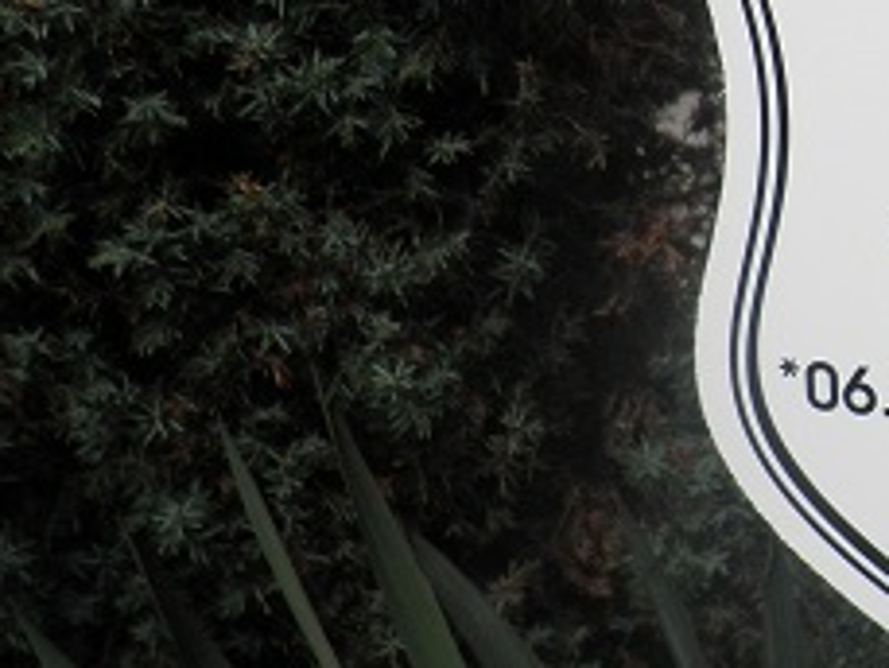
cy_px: 264
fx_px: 1722
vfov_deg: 21.9
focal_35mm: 67
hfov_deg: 24.4
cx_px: 1223
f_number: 8.3
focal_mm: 4.3
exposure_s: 1/60
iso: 64
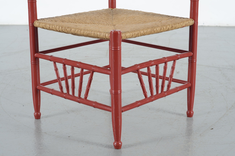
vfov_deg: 18.1
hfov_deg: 27.0
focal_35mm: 75
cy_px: 78
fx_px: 489
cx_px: 118
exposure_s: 1/125
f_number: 5.6
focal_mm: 50
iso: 100
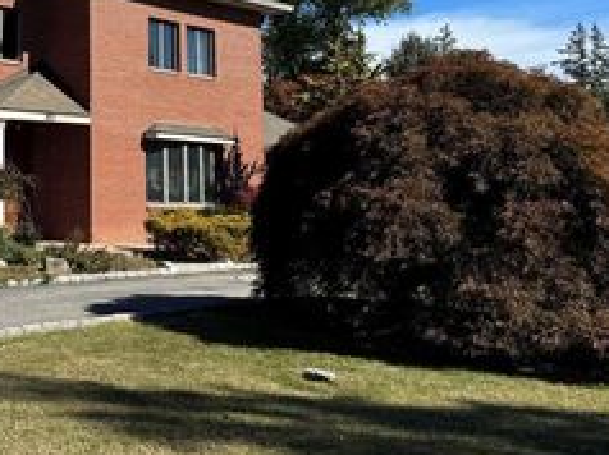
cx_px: 5
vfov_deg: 23.7
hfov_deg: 30.1
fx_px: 1055
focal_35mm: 60
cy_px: 50
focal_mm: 6.76
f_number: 1.78
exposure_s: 1/3802
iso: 80
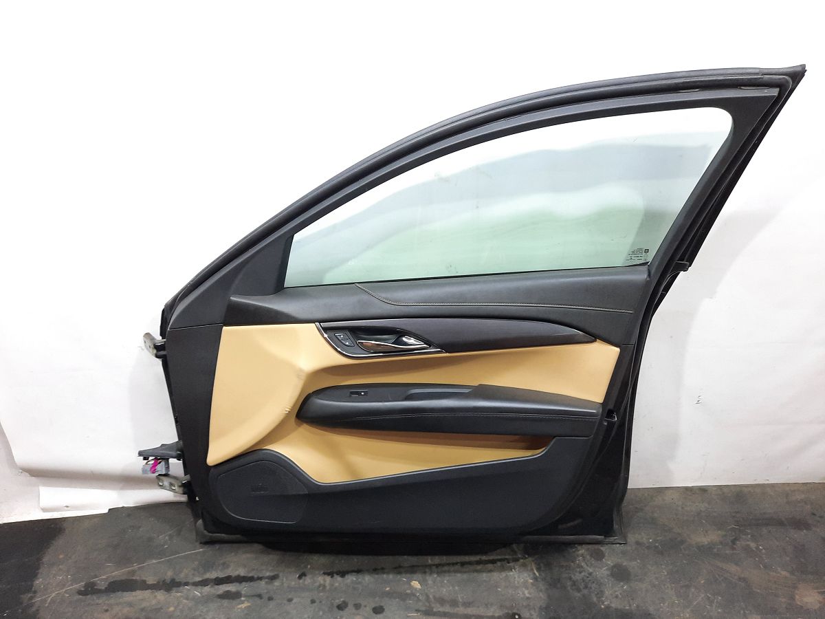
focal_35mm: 25
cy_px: 310
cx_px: 412
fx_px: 596
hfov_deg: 69.4
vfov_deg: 54.9
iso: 320
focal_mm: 4.6
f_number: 2
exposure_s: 1/50
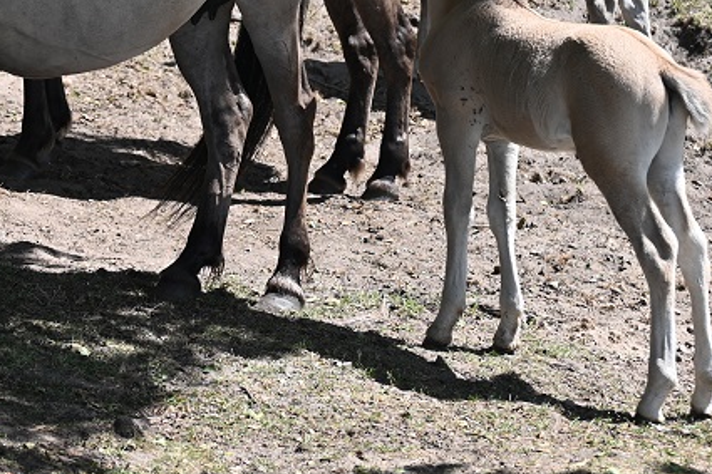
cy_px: 8
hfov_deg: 8.4
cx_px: 240
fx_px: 4863
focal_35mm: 246
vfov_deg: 5.6
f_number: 5.6
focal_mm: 110
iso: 180
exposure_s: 1/500
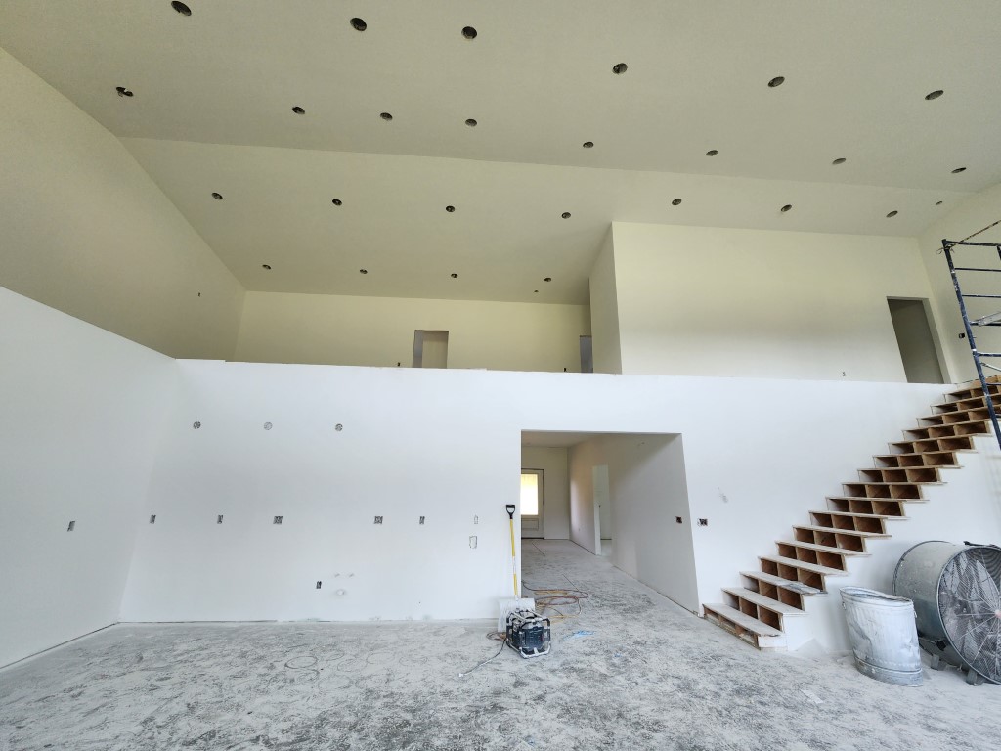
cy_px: 376
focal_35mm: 13
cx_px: 500
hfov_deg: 106.2
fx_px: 376
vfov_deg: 89.9
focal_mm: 2.2
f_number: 2.2
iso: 125
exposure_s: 1/60
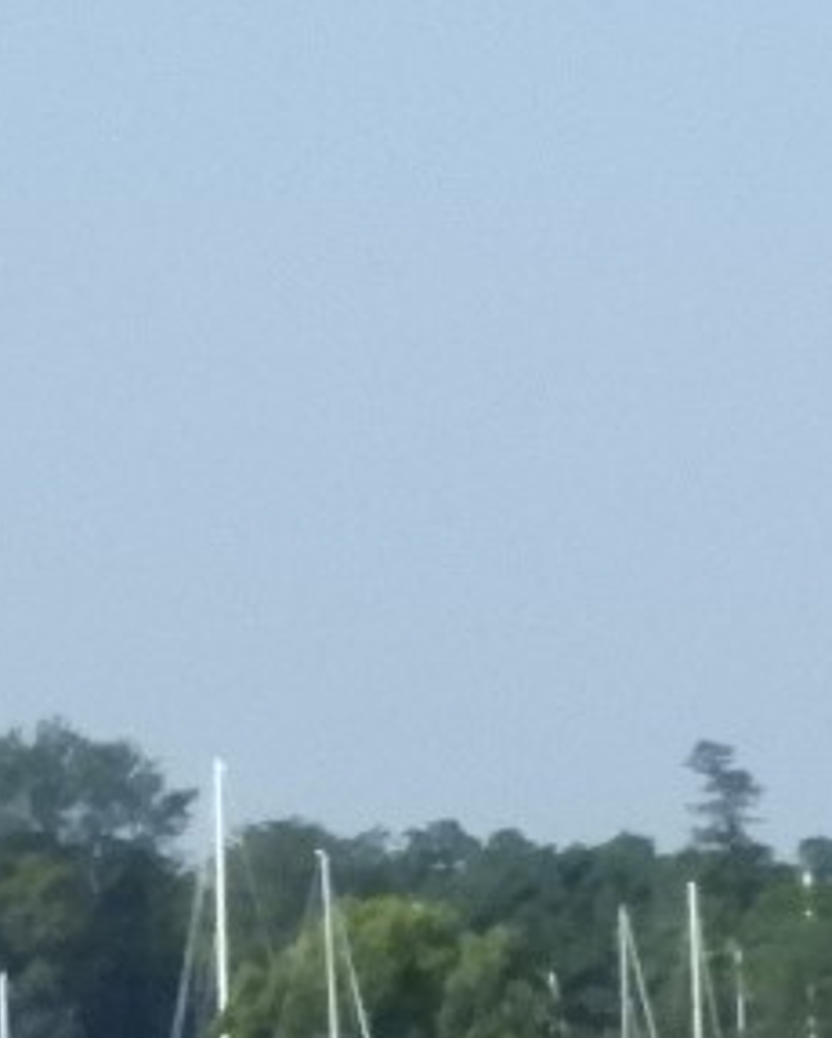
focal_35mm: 563
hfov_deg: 2.7
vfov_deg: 3.4
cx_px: -803
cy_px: 821
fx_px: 17311
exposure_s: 1/3200
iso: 1600
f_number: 8
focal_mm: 20.6
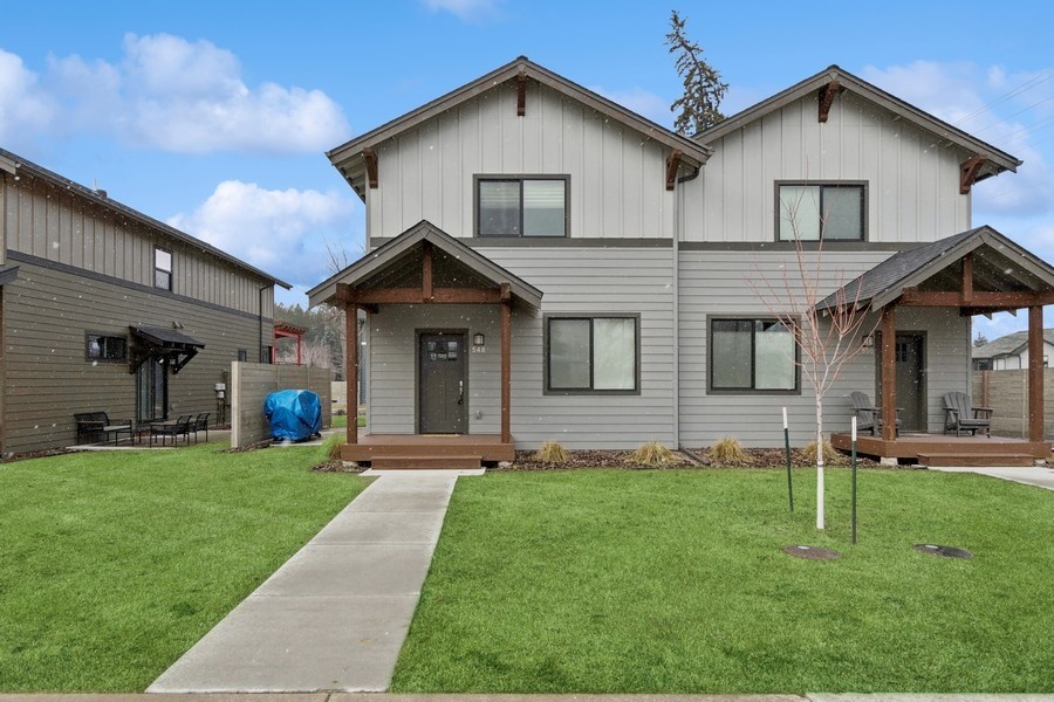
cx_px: 527
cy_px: 351
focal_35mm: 19
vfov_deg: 64.6
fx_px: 556
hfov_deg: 86.9
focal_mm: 13
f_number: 6.3
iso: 100
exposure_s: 1/640
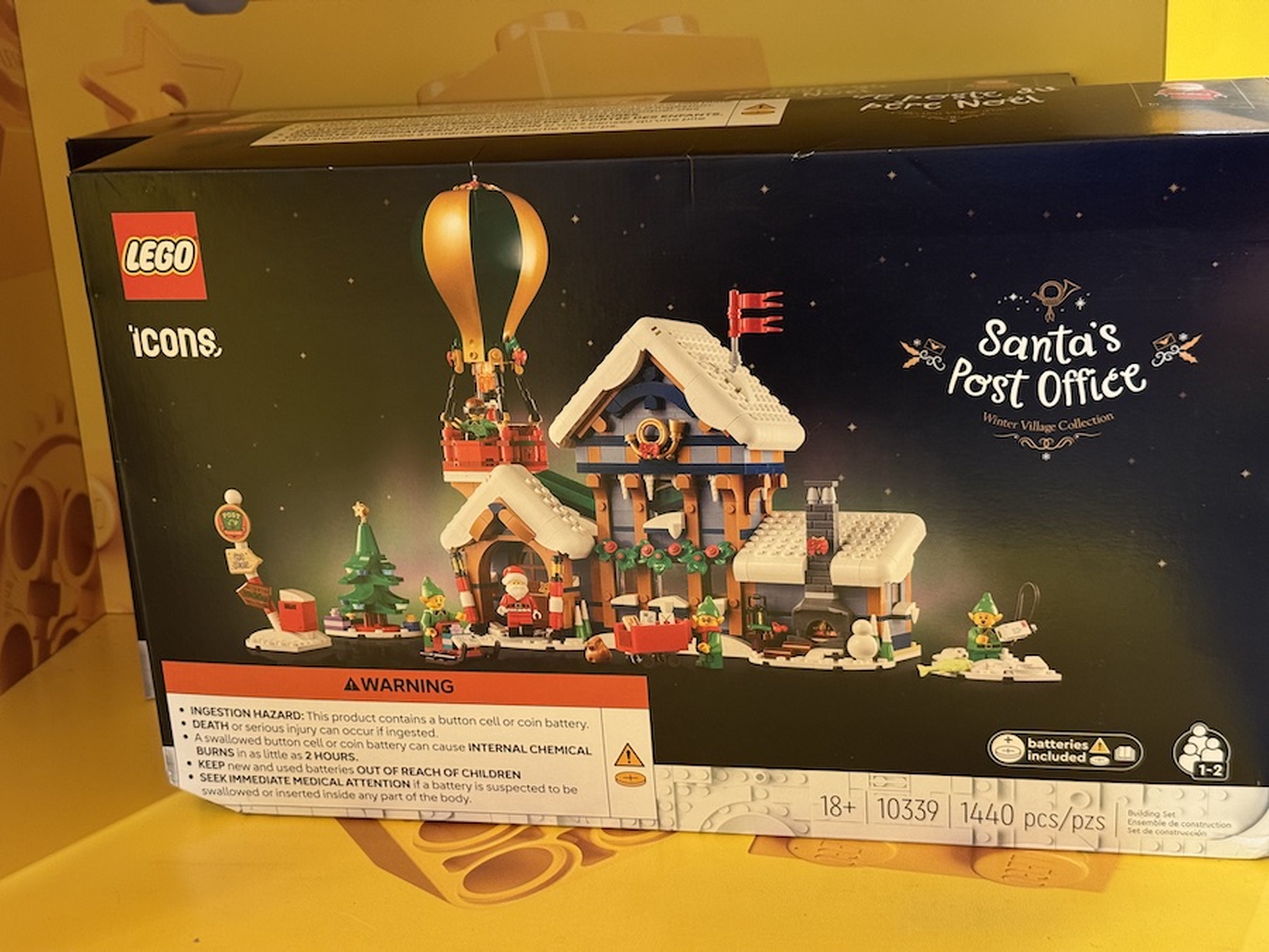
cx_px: 634
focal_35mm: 48
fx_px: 1760
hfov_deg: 39.7
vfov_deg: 30.3
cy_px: 476
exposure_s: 1/40
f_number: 1.78
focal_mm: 6.76
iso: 200
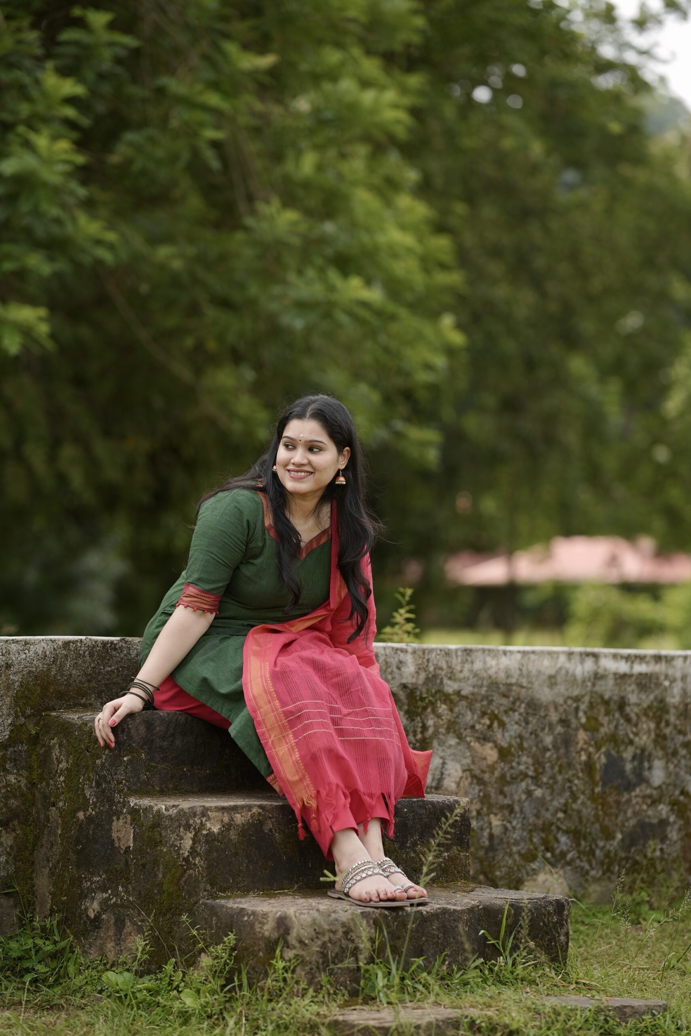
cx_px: 346
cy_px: 518
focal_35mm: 85
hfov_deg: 16.1
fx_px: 2447
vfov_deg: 23.9
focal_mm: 85
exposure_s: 1/3200
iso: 320
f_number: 2
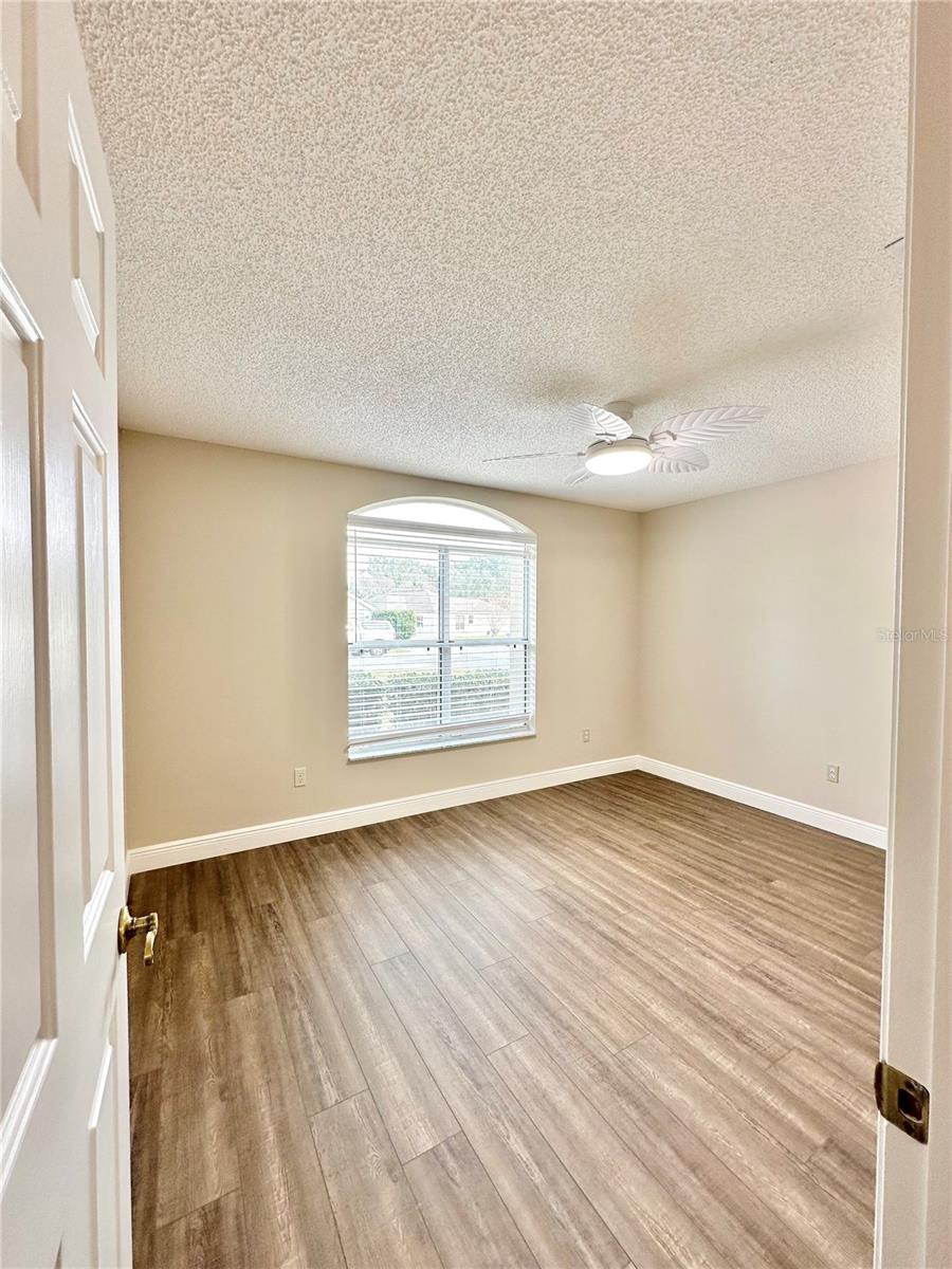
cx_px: 476
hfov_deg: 85.7
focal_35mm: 14
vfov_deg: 102.1
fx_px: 513
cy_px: 634
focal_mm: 2.22
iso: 50
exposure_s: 1/99
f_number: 2.2
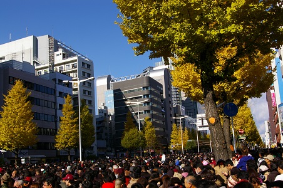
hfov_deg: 46.5
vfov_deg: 31.8
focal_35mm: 42
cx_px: 142
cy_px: 94
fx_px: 330
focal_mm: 28
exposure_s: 1/250
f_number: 11
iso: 200
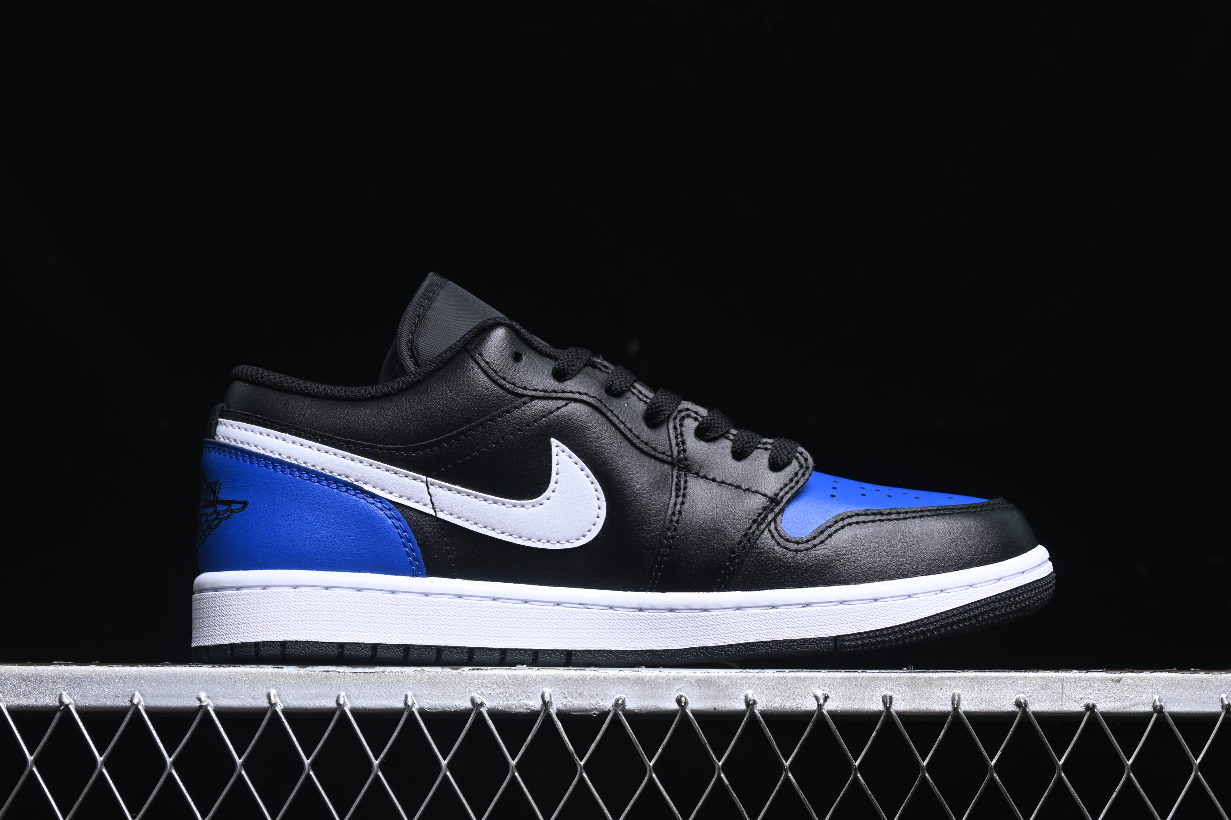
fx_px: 2564
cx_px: 616
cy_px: 410
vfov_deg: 18.2
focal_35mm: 75
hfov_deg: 27.0
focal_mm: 50
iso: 160
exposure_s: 1/60
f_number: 6.3
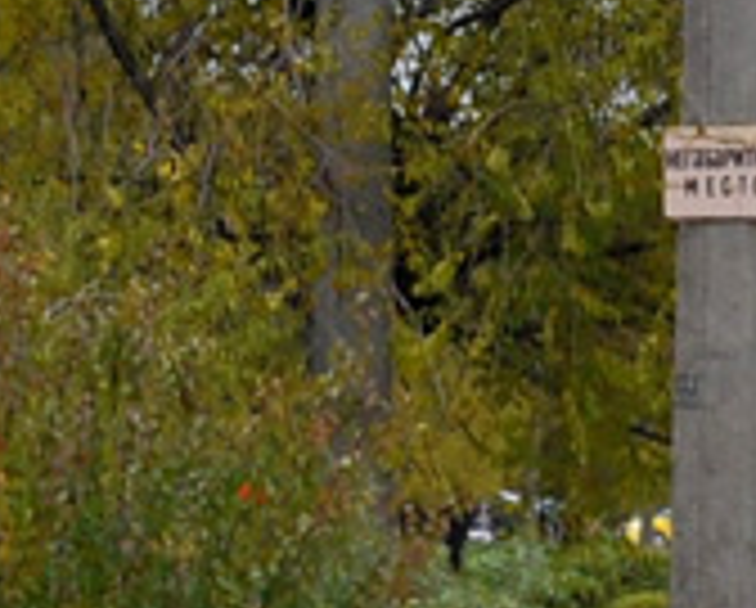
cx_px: -1053
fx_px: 9187
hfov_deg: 4.6
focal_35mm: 410
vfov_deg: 3.8
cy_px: 86
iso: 280
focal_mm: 35
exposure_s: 1/250
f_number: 5.6
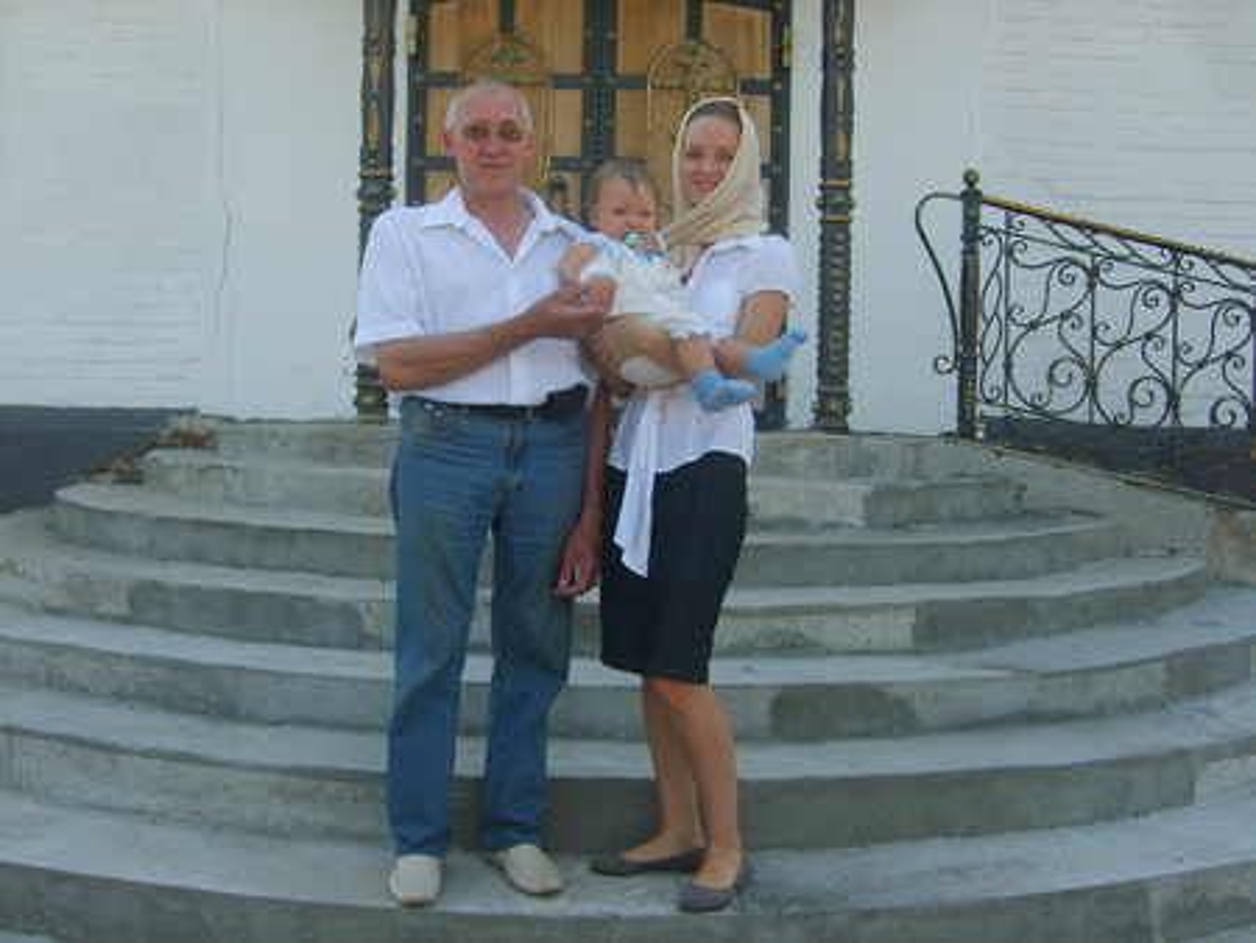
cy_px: 472
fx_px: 1271
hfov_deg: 52.6
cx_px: 628
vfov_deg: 40.7
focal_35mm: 35
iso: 50
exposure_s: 1/500
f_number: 2.8
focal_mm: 5.8
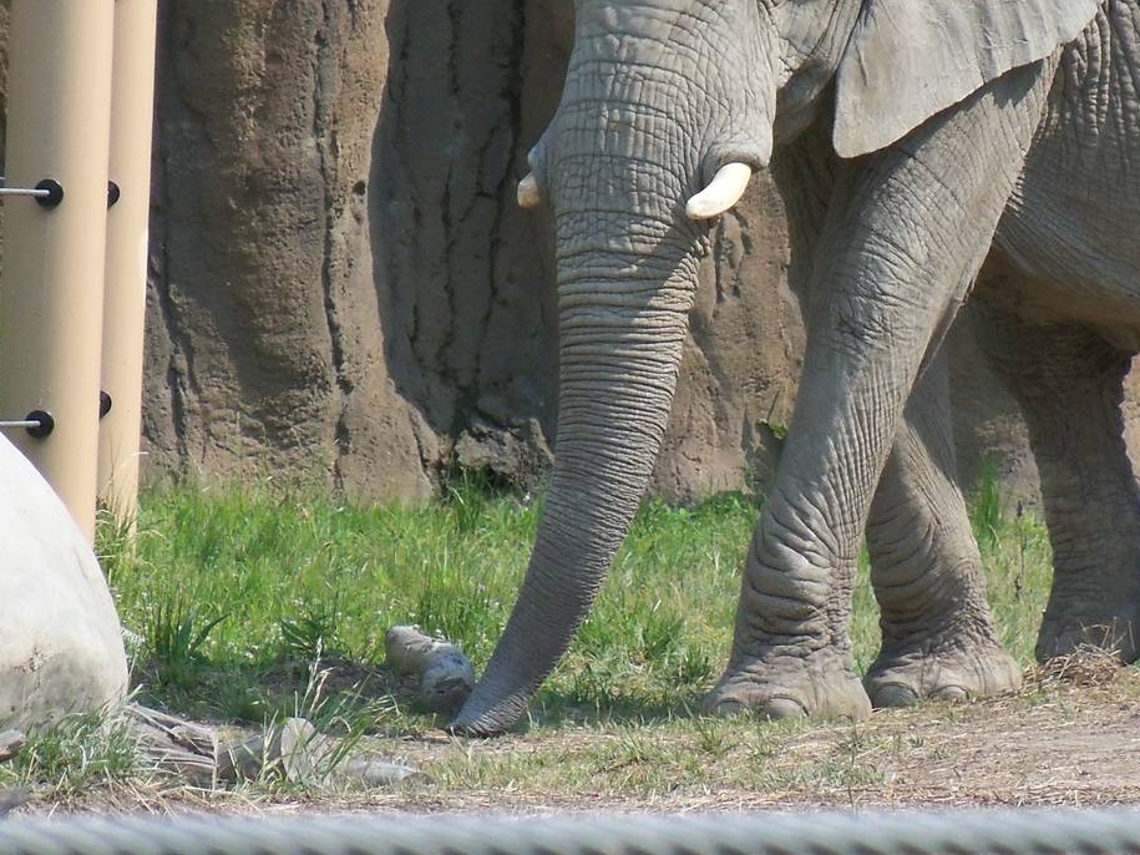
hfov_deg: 4.6
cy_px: 117
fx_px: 14225
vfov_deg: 3.4
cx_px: 679
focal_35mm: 432
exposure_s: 1/1000
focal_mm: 43.8
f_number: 4.4
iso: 200
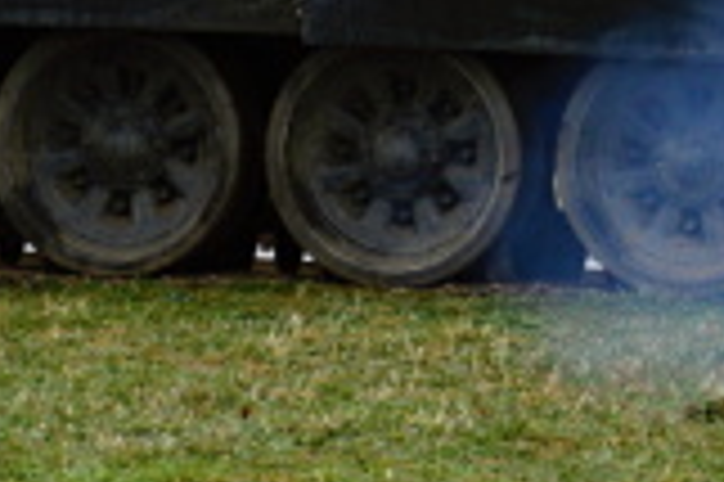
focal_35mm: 490
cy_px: -586
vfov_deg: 2.8
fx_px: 9844
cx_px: 450
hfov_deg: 4.2
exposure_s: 1/125
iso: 220
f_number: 5.3
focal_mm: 70
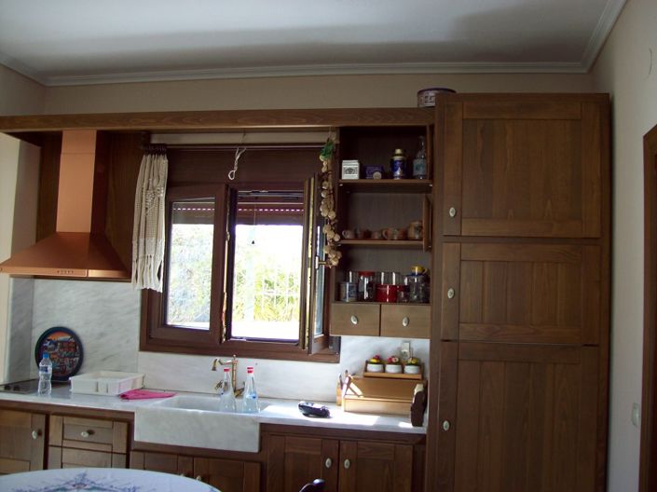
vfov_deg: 39.6
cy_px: 246
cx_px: 328
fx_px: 683
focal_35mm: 36
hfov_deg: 51.4
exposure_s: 1/78.4
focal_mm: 6
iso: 80
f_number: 2.7
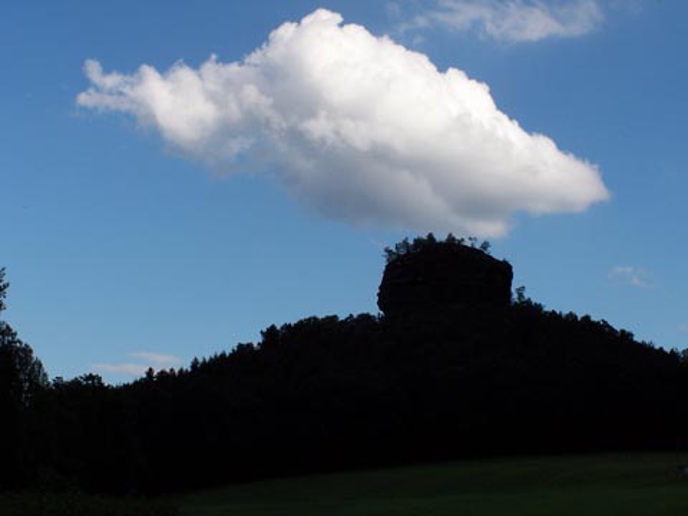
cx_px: 344
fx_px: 1491
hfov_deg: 26.0
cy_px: 258
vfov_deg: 19.6
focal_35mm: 75
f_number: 6.3
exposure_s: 1/350
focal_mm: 12.4
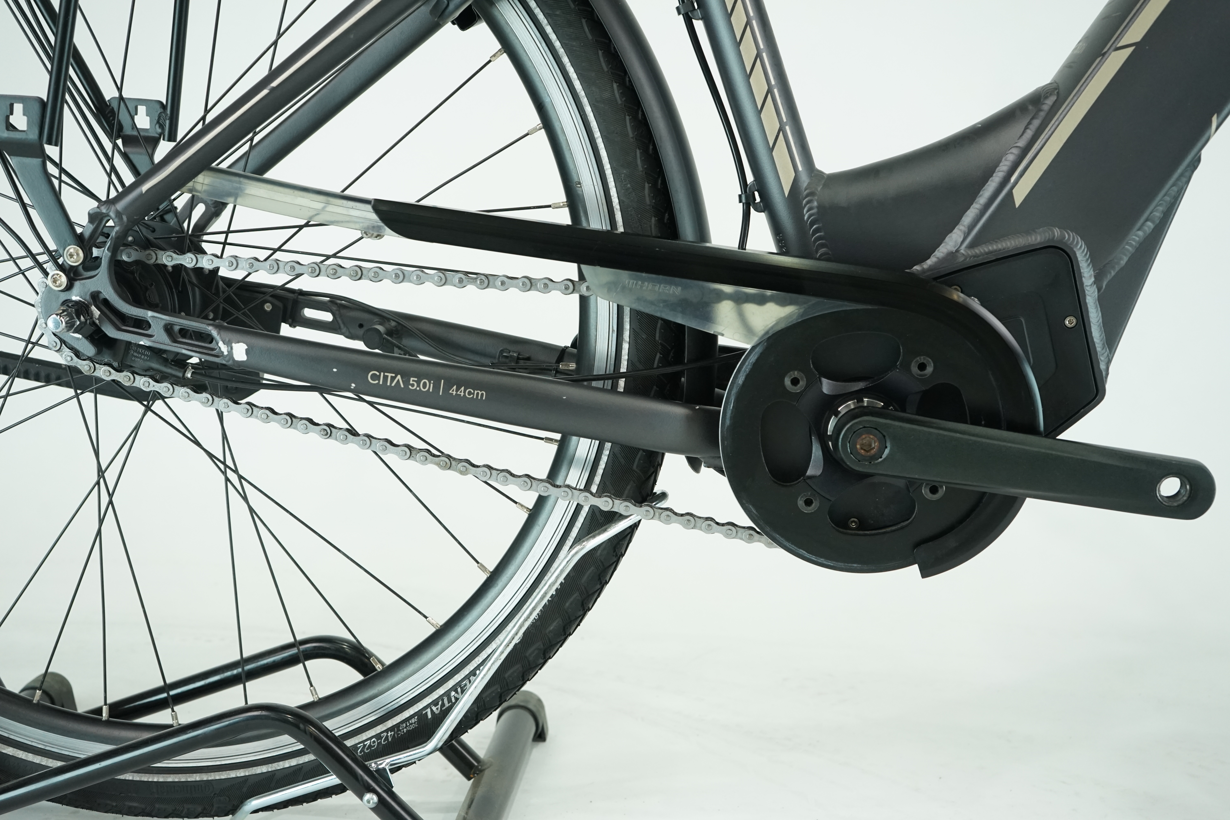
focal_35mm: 41
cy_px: 410
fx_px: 1401
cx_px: 615
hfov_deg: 47.4
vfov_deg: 32.6
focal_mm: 41
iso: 1600
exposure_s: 1/200
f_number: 5.6
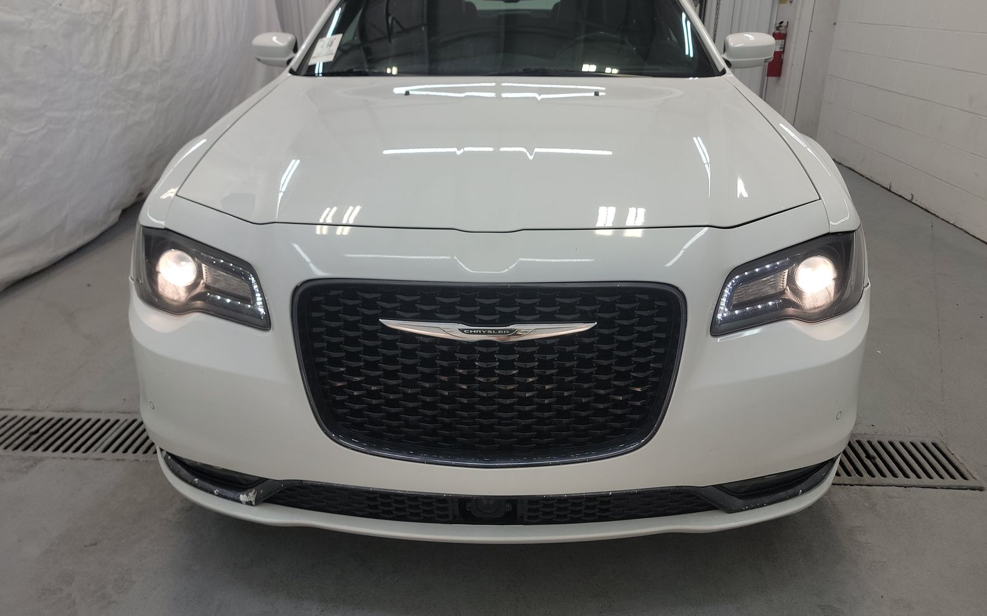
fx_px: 699
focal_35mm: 26
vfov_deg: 47.5
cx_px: 492
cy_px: 277
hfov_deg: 70.4
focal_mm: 6.7
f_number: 1.8
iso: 58
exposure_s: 1/59
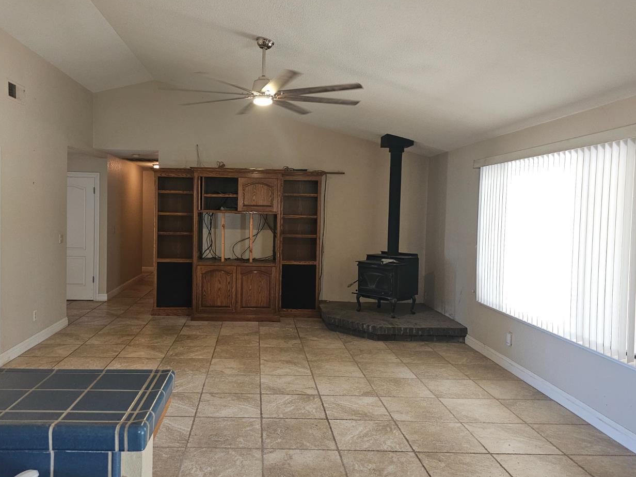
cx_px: 267
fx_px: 514
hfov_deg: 63.1
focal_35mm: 28
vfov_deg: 49.7
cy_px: 235
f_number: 1.7
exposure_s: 1/60
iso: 125
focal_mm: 6.3
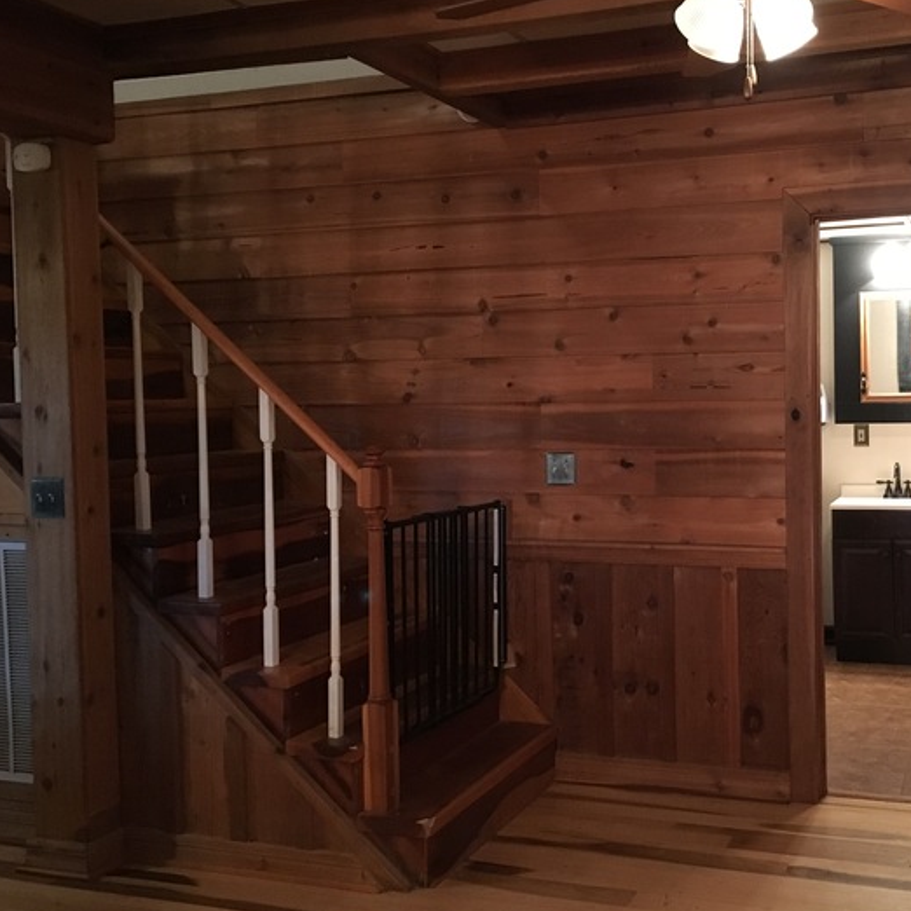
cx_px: 627
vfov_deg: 43.8
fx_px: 1131
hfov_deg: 43.1
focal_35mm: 38
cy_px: 438
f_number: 2.2
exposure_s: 1/15
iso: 320
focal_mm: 4.15
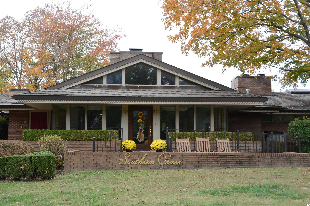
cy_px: 98
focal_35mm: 48
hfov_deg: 41.5
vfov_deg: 28.2
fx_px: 409
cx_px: 145
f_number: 8
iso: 500
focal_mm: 29
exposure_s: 1/400
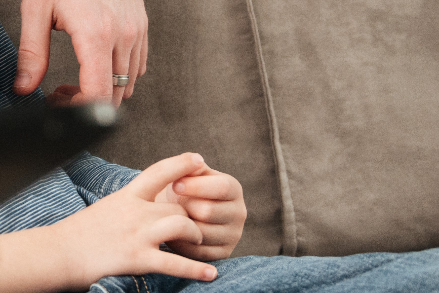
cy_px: -26
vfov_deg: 10.1
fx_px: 1646
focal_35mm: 135
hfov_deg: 14.3
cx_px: -197
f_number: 2.8
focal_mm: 32
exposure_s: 1/160
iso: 640
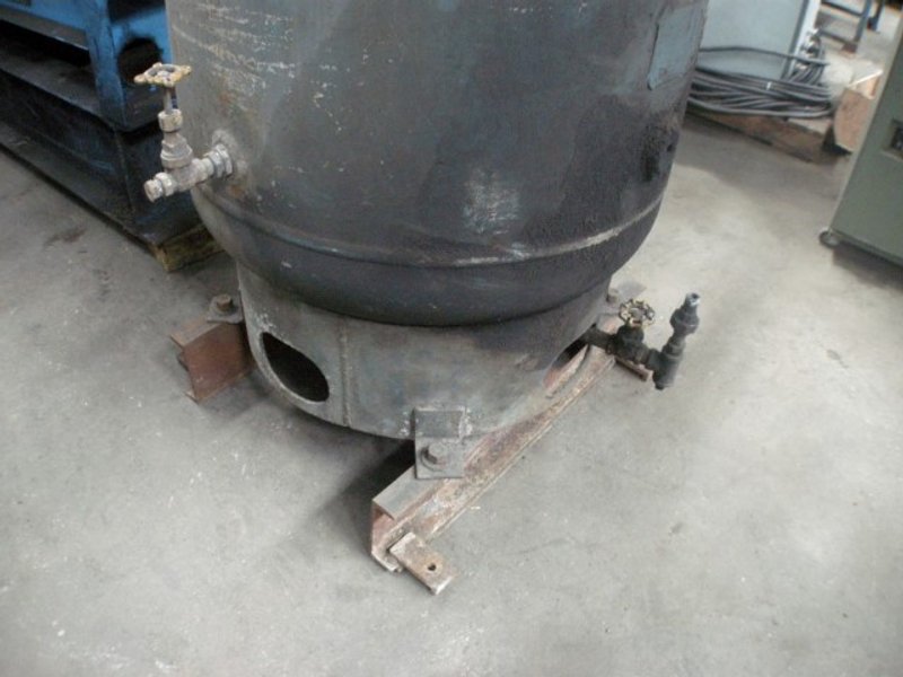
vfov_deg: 40.7
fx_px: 913
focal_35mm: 35
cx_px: 452
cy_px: 338
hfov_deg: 52.6
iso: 676
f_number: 2.7
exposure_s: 1/8
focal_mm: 7.5
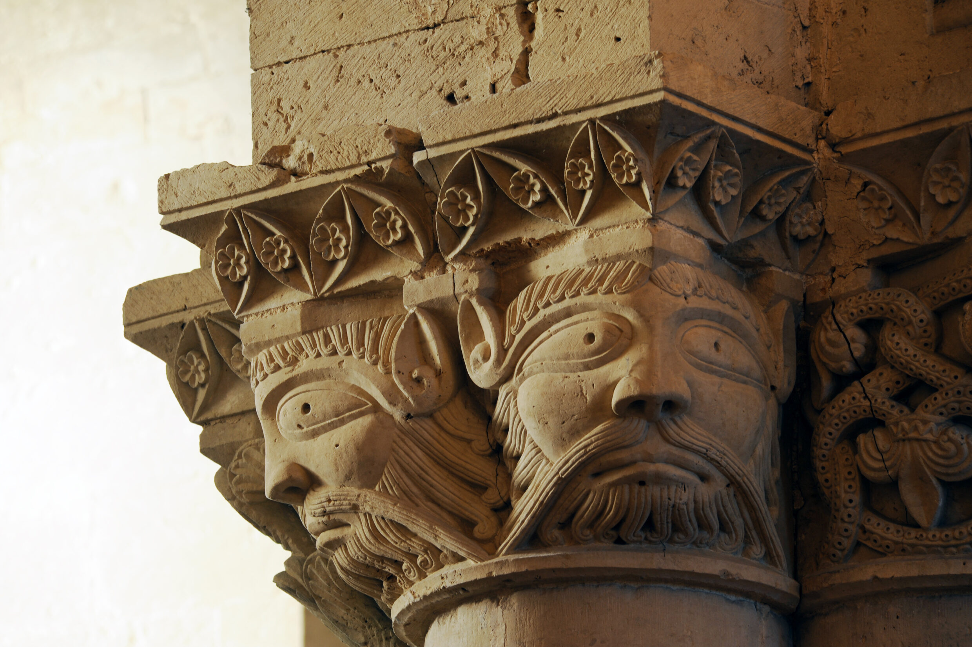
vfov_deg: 4.4
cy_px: 324
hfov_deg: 6.7
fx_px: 8364
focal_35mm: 310
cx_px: 486
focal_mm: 310
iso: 200
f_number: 7.1
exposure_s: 1/1.3
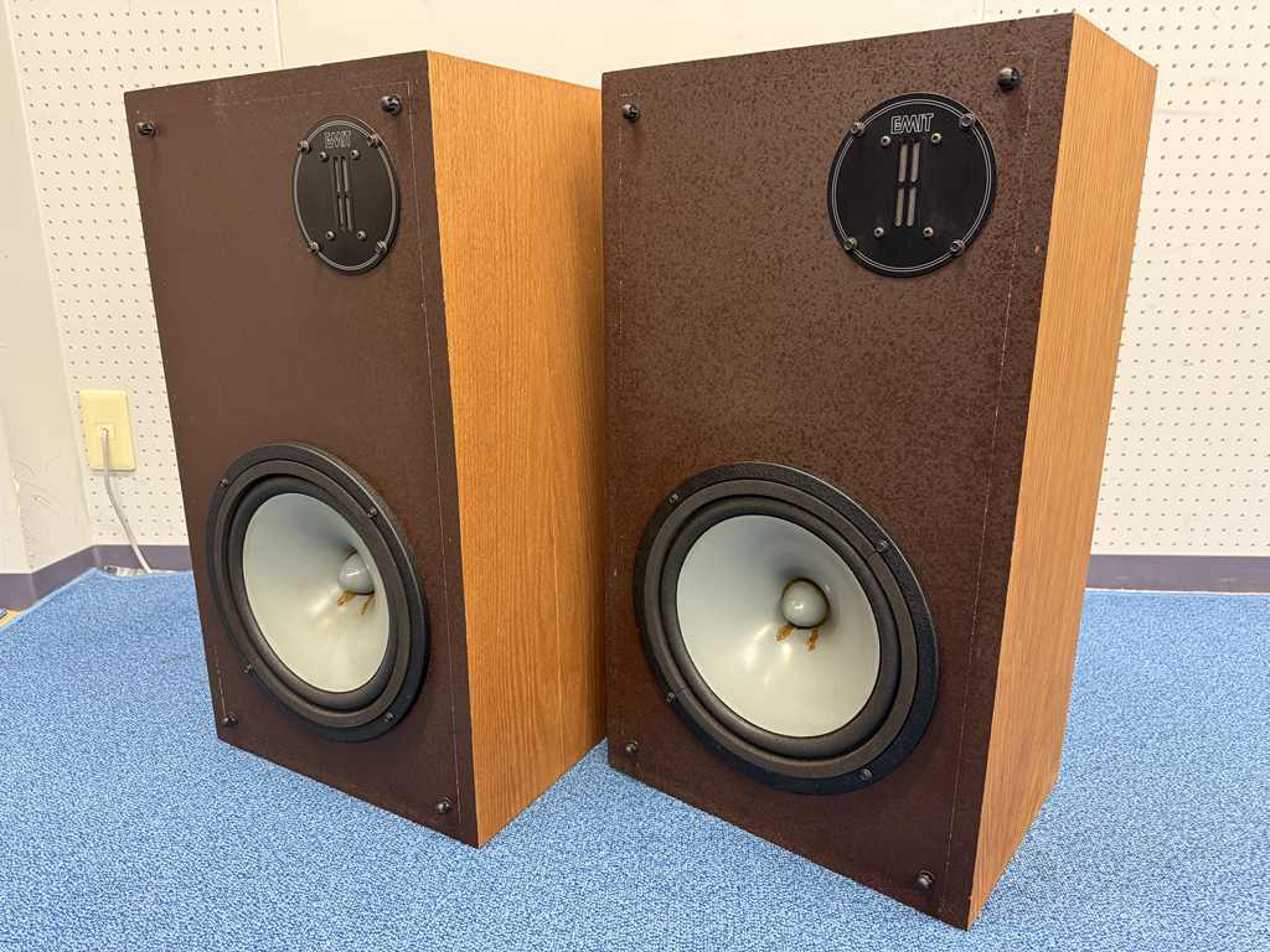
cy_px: 476
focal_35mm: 24
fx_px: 881
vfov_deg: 56.8
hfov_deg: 71.6
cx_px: 635
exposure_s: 1/50
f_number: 1.78
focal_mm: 6.76
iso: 250
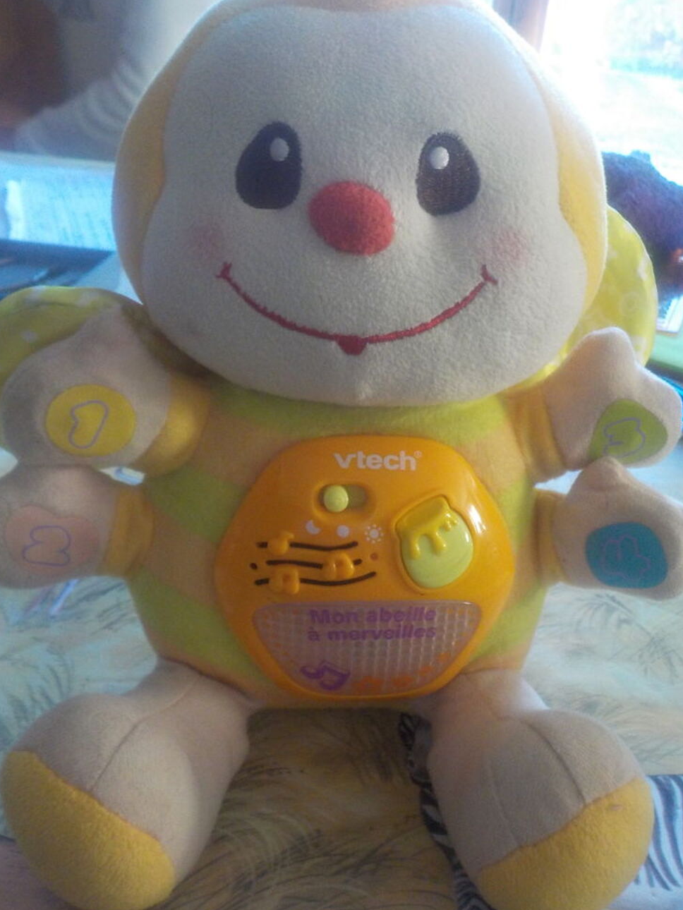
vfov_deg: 58.3
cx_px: 337
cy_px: 469
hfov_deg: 45.5
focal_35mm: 31
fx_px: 815
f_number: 3.3
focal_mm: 4.1
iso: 400
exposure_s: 1/25
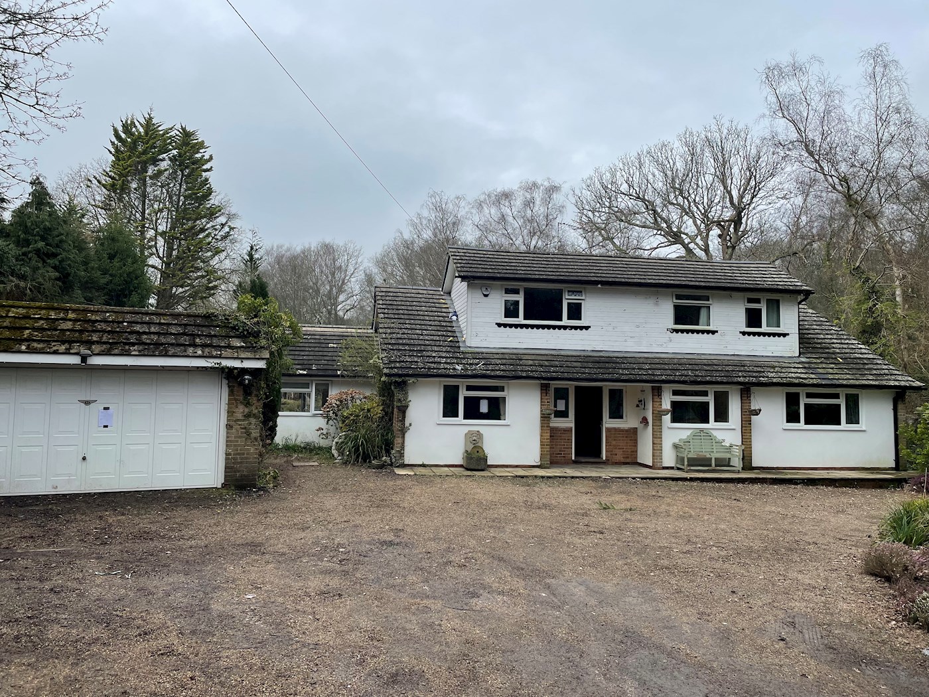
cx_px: 464
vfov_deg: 53.1
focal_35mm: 26
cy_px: 348
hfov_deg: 67.3
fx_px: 698
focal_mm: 4.2
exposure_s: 1/2212
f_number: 1.6
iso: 32
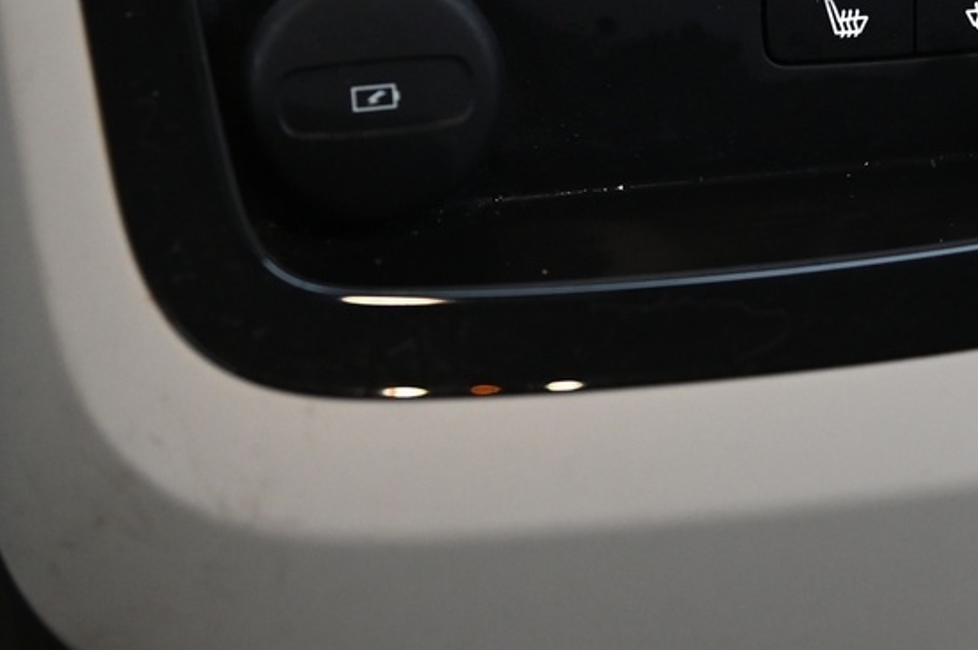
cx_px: 682
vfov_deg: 11.6
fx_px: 3202
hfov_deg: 17.3
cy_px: 181
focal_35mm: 118
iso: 2000
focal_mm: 40
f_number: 4
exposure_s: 1/15
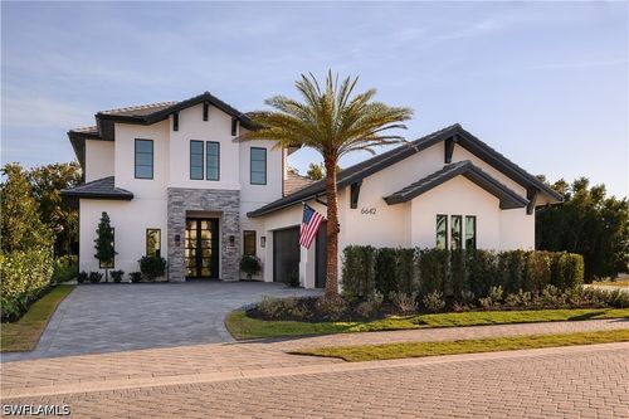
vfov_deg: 43.6
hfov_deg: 61.9
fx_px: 524
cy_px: 210
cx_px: 314
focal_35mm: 30
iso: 125
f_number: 8
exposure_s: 1/320
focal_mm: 30
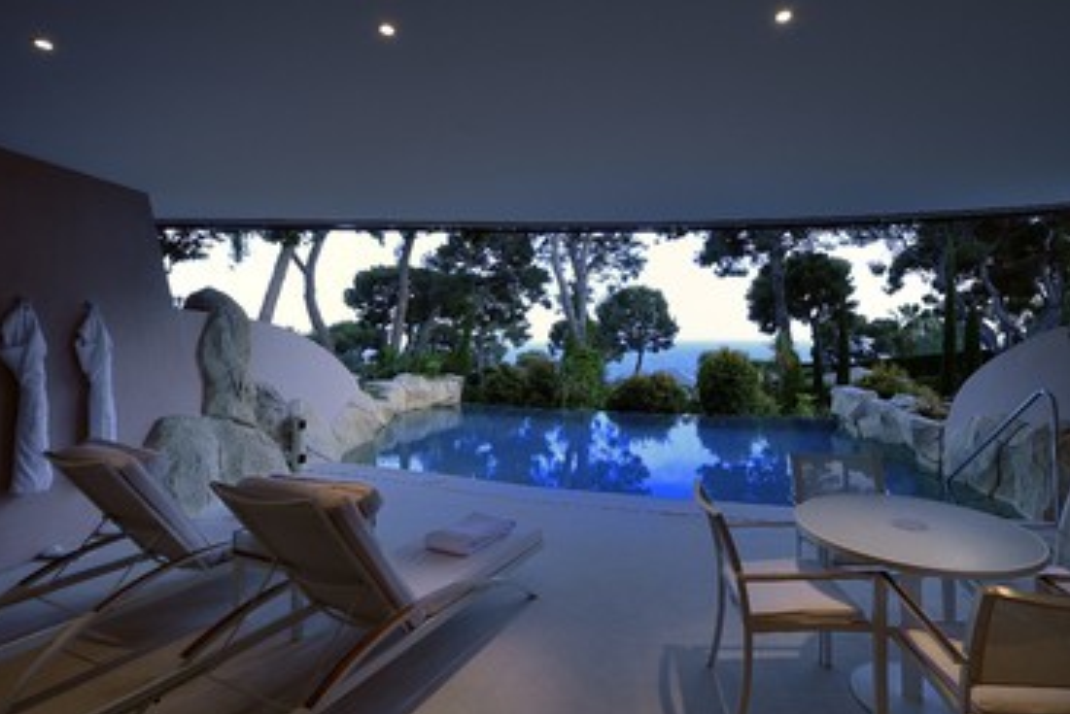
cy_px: 358
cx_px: 593
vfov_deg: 73.8
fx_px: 476
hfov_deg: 96.3
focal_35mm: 16
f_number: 11
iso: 640
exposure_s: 1/50
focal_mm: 14
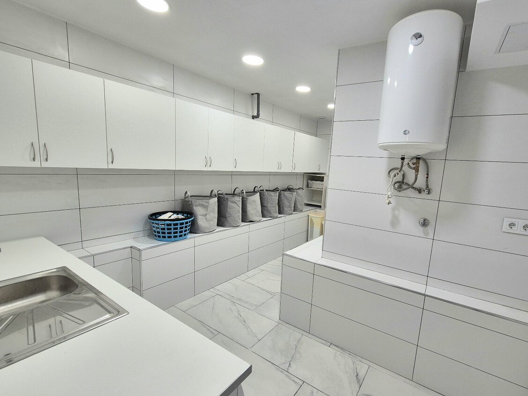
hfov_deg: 97.8
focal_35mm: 15
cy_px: 206
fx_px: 229
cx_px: 293
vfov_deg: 81.7
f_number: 2.2
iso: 80
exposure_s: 1/100
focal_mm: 2.2
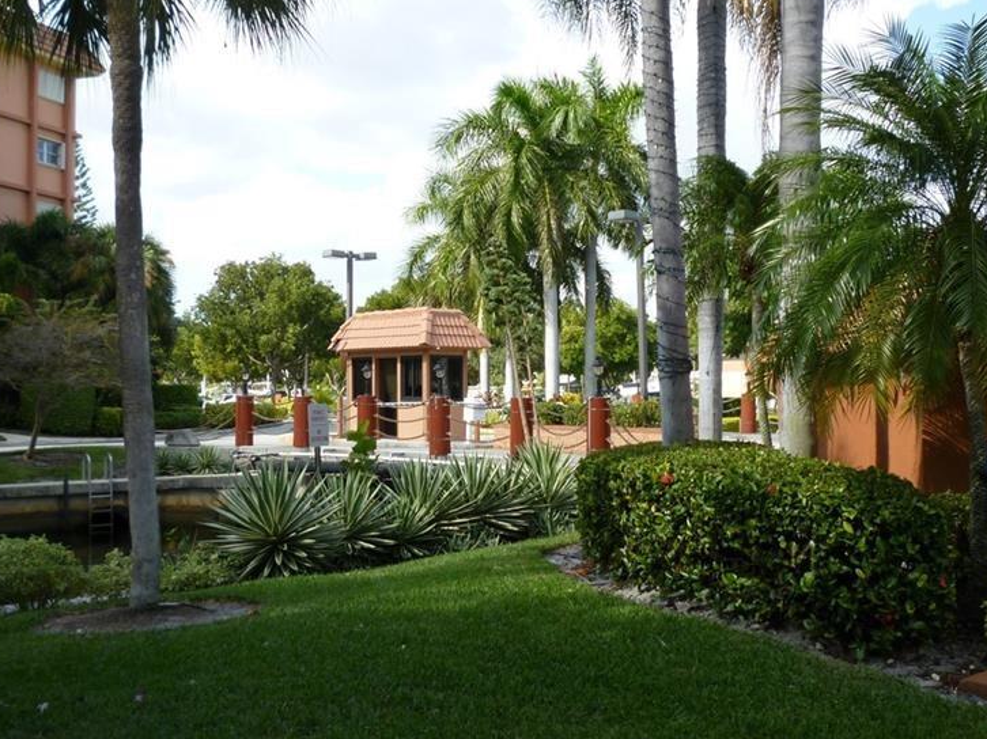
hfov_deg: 43.9
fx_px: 1226
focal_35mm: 43
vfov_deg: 33.6
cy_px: 342
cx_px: 500
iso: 80
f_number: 3.3
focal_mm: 5.2
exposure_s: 1/320
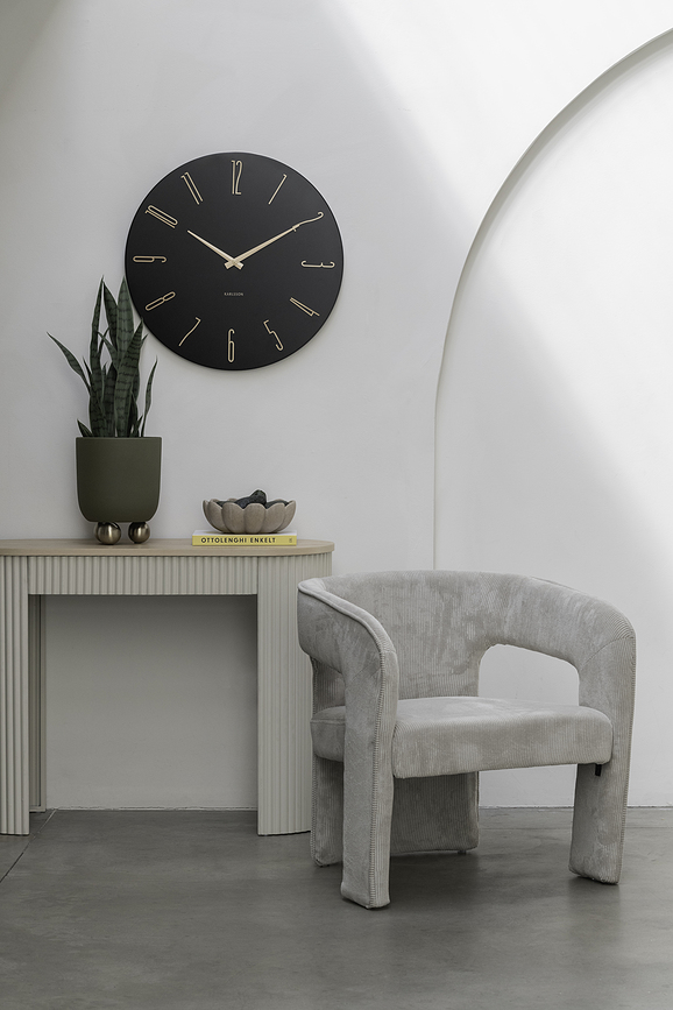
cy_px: 505
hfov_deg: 15.9
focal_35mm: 86
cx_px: 336
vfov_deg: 23.6
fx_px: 2411
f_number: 7.1
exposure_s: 1/100
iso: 500
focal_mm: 86
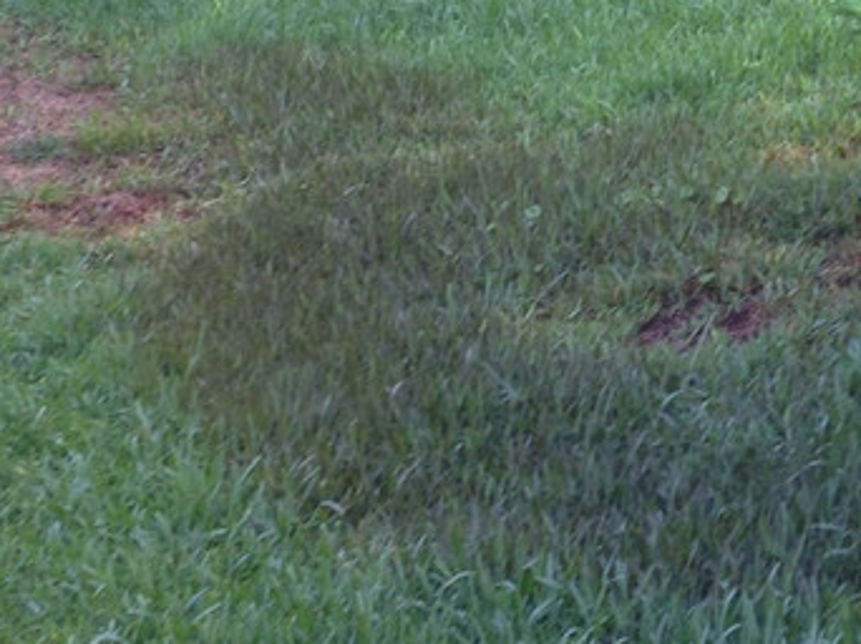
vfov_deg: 14.2
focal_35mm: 103
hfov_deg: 19.0
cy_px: 43
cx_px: 633
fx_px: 2560
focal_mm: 4.13
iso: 50
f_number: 2.4
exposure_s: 1/60
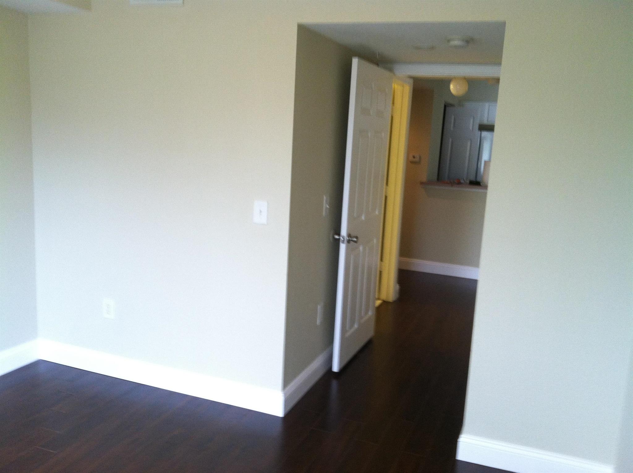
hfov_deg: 52.7
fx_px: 639
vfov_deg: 40.6
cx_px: 316
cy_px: 236
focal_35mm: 35
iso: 125
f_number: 2.8
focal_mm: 3.85
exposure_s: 1/15
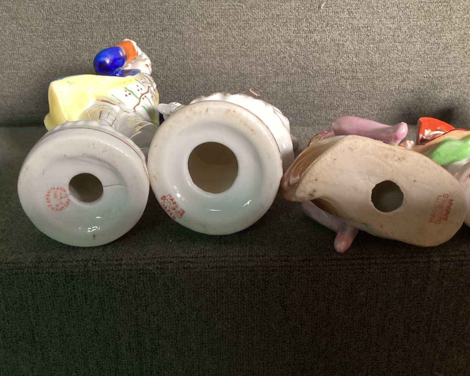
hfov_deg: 54.2
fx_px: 459
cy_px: 186
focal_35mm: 33
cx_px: 236
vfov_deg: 44.6
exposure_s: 1/40
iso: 320
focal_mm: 3.3
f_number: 2.4
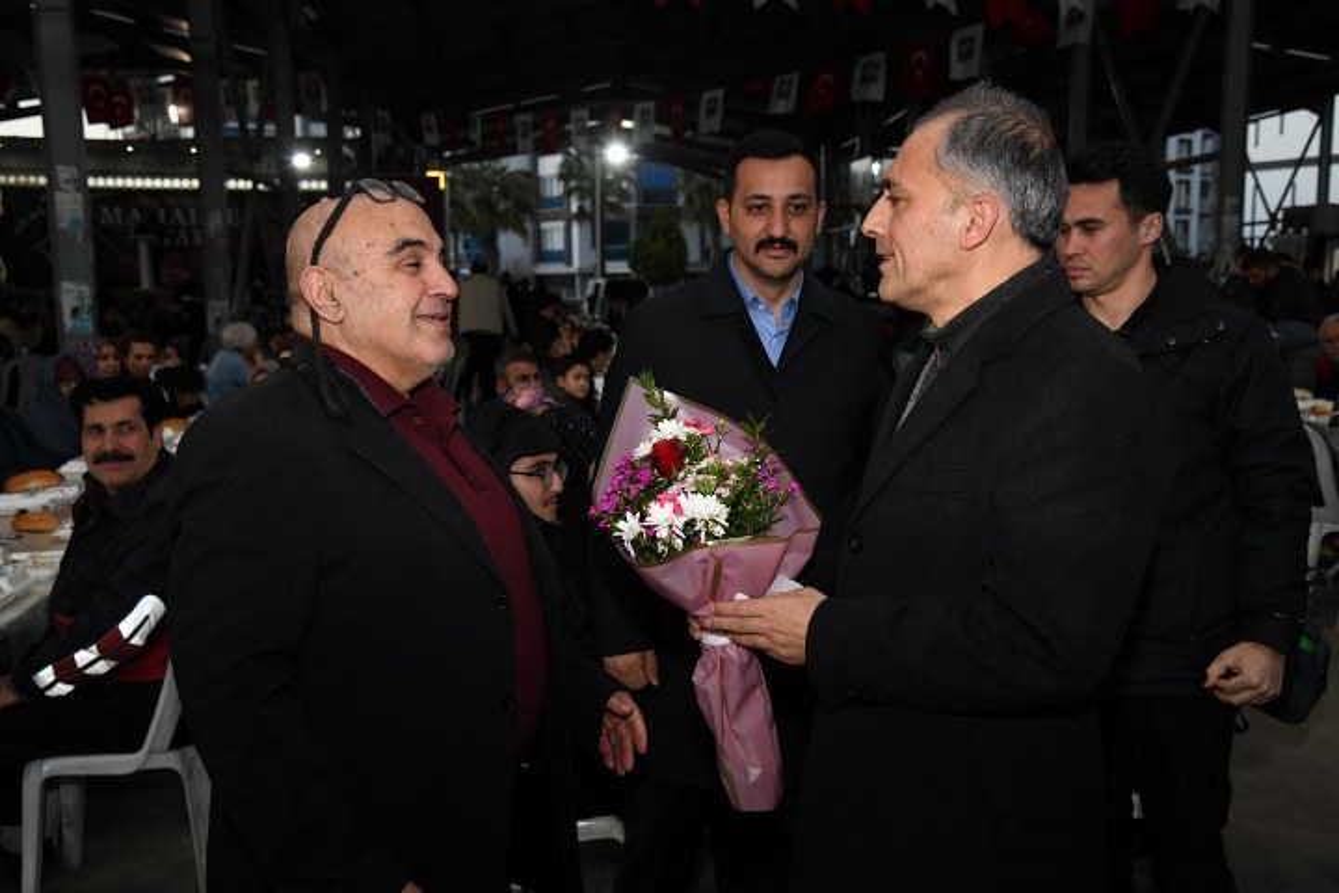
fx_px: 1413
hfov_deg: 50.7
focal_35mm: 38
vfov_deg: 35.1
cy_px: 446
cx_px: 670
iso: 2000
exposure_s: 1/200
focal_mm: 38
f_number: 6.3
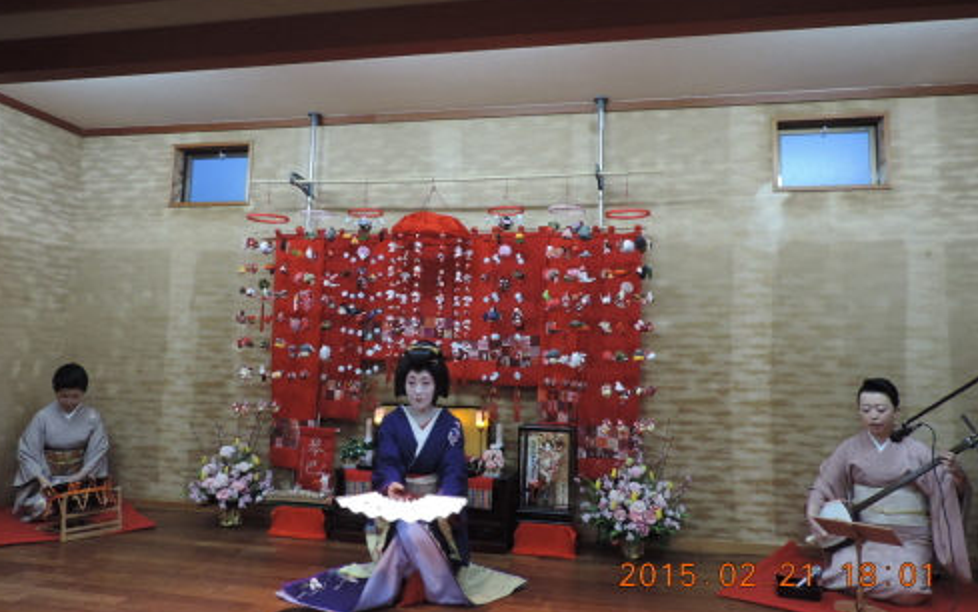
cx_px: 488
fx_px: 693
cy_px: 281
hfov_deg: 70.4
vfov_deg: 47.6
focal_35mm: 26
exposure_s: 1/30
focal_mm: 4.3
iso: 400
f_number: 3
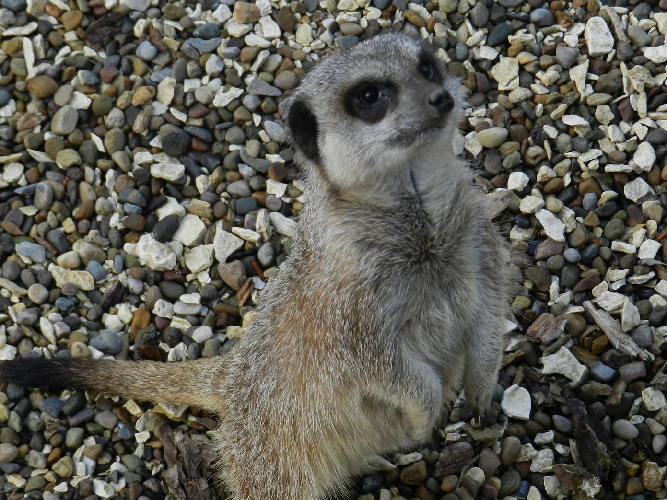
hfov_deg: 17.1
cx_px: 347
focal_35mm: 115
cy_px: 274
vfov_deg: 12.9
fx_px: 2216
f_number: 4.6
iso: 160
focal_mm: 17.7
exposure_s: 1/160
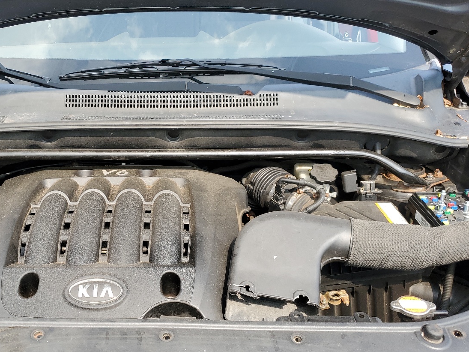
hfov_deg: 48.3
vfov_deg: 37.7
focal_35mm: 38
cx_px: 166
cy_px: 161
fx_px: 515
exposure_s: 1/556
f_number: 1.5
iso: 50
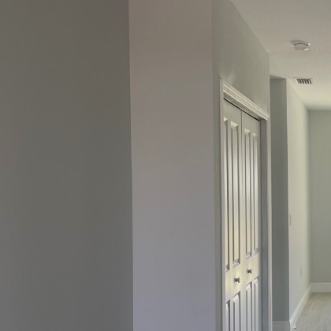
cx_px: 391
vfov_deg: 30.5
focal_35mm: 56
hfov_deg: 27.2
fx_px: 606
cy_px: 198
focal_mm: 4.2
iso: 32
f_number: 1.6
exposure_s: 1/129
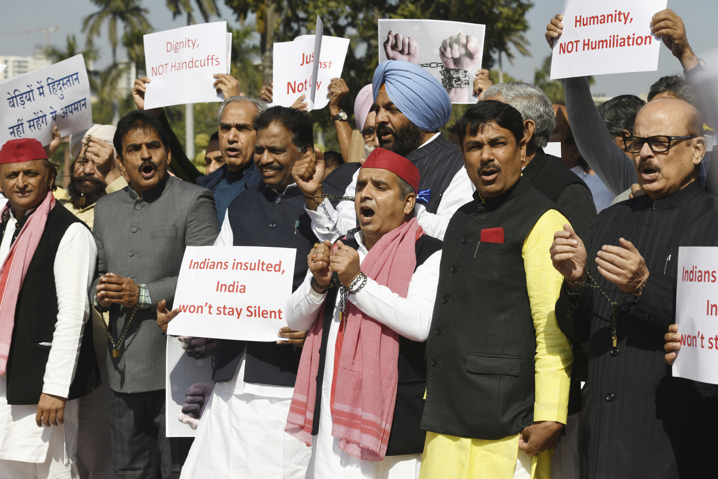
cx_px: 359
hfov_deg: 24.8
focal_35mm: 82
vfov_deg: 16.7
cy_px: 240
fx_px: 1635
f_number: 8
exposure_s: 1/1600
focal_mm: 82
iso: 320
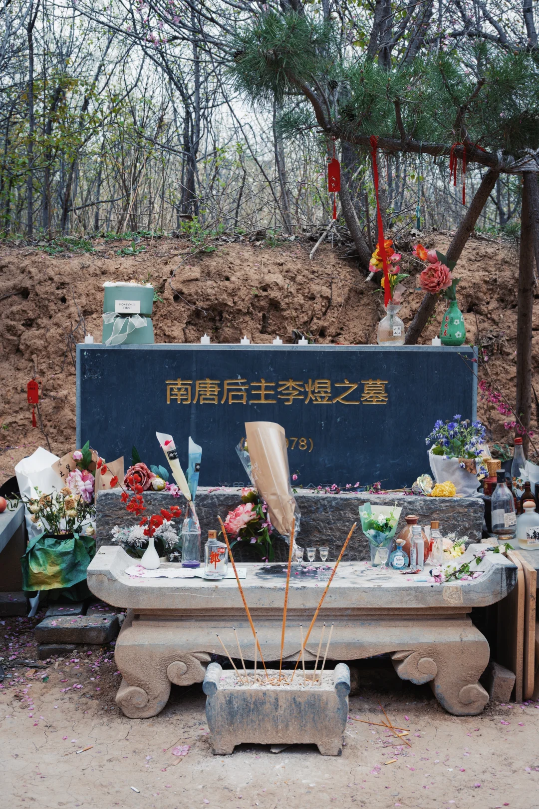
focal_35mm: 53
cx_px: 270
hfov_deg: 25.5
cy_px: 404
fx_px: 1190
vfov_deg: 37.5
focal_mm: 53
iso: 160
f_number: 8
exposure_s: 1/60
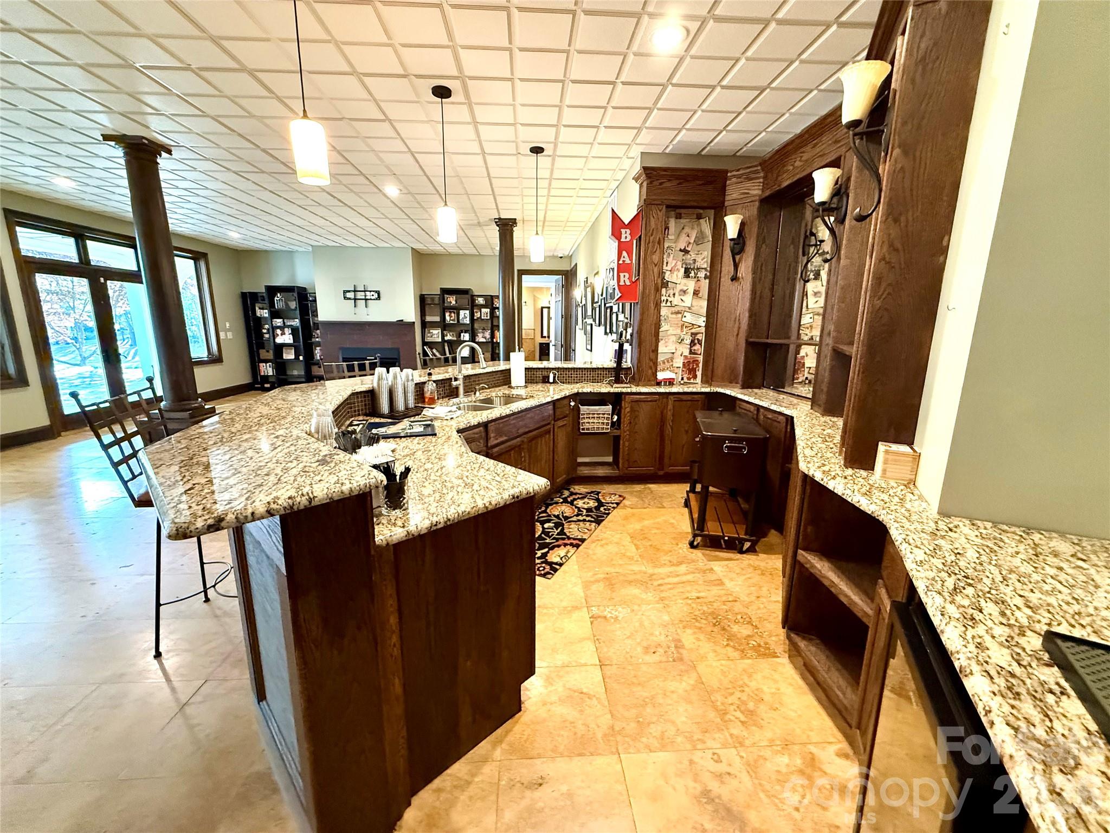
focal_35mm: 14
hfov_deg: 102.1
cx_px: 555
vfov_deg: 85.7
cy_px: 416
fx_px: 449
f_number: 2.2
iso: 640
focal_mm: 2.22
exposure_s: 1/60
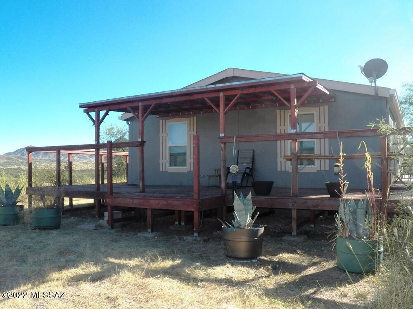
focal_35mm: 31
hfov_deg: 58.4
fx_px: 370
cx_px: 206
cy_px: 154
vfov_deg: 45.4
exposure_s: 1/500
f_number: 4
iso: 125
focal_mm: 5.5
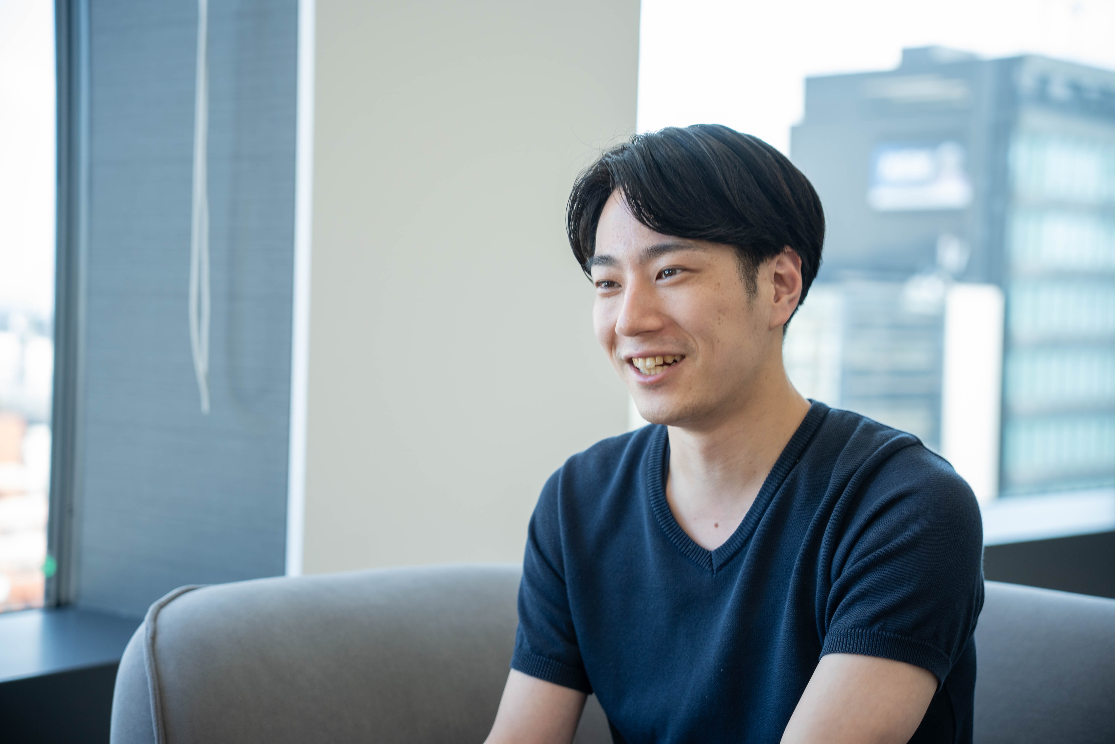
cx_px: 558
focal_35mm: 58
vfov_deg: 23.2
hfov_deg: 34.2
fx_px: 1812
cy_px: 372
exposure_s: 1/100
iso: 160
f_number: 2.8
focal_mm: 58.5
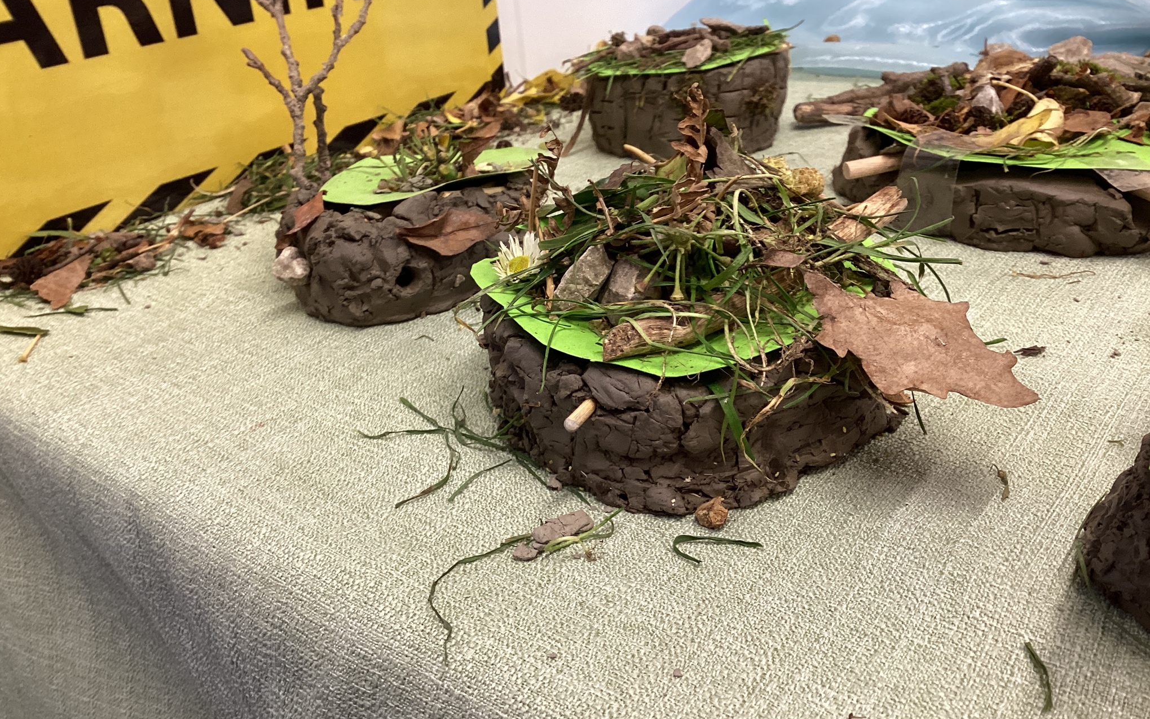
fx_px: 1034
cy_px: 298
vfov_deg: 38.2
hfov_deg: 58.1
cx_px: 573
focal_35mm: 33
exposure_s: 1/50
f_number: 2.4
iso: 125
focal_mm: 3.3
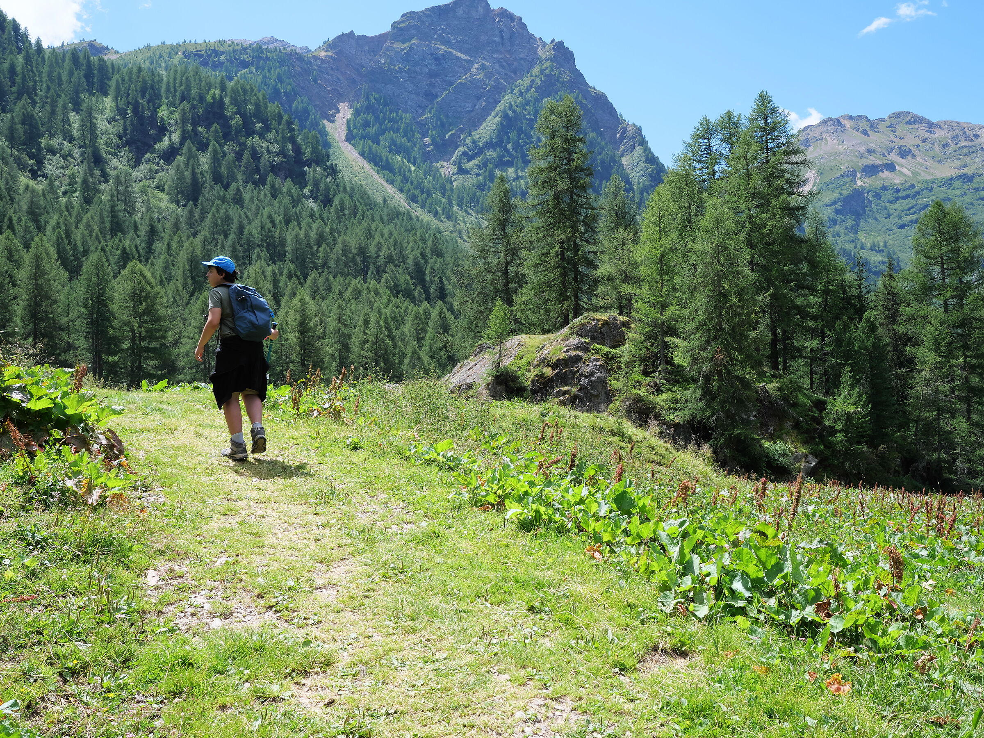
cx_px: 492
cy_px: 369
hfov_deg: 60.0
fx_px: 853
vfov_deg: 46.8
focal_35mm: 30
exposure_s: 1/500
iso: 200
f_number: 5
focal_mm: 15
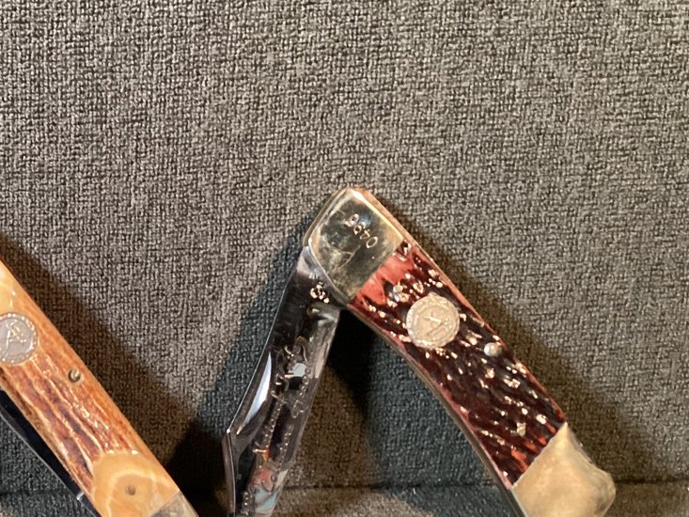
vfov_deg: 22.8
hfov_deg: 28.2
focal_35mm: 64
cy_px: 343
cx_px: -19
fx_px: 1274
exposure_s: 1/40
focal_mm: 3.3
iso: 400
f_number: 2.4
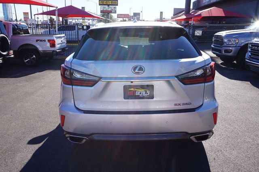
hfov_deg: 62.0
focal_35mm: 30
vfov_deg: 43.6
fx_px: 216
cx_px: 130
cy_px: 86
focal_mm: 20
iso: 100
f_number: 11
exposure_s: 1/80
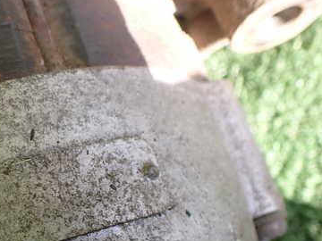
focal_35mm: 50
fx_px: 465
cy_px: 197
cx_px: 55
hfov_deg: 36.6
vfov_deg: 28.4
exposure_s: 1/125
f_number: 2.3
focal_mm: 5.4
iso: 125
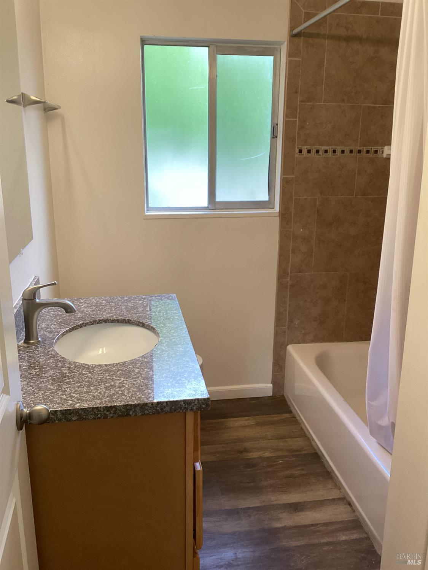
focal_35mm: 31
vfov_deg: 58.4
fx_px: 511
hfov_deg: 45.4
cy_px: 285
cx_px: 214
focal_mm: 3.3
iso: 100
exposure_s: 1/60
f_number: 2.4
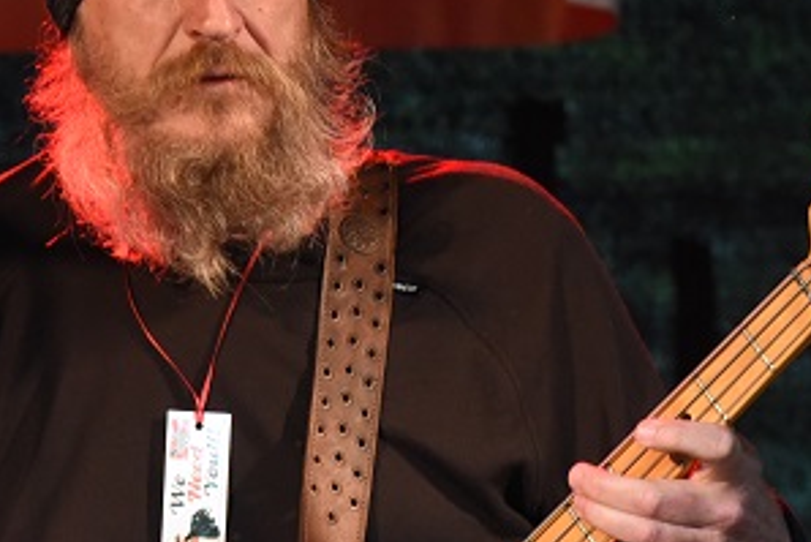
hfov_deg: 3.8
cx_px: 237
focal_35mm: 537
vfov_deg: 2.6
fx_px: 12103
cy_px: 142
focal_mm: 200
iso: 5000
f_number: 5.6
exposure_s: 1/160
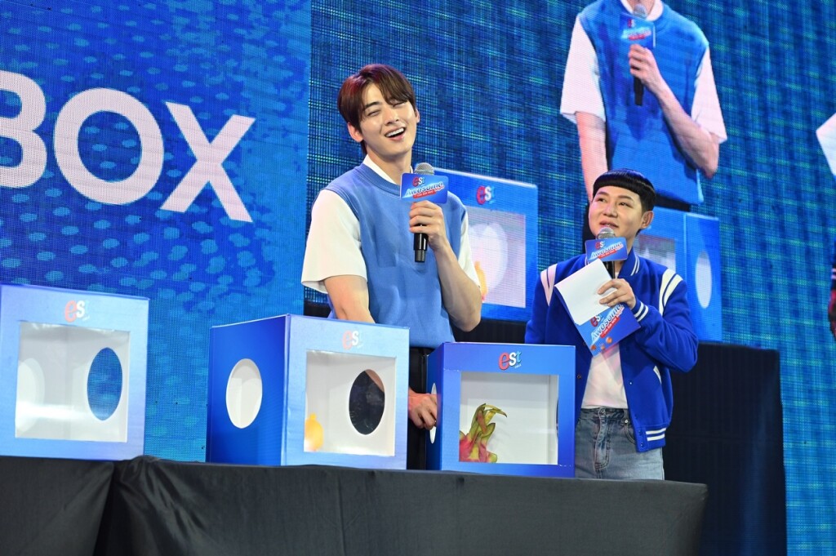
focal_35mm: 63
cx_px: 418
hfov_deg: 31.9
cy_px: 278
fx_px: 1462
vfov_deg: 21.5
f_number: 5
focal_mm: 63
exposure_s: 1/160
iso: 640
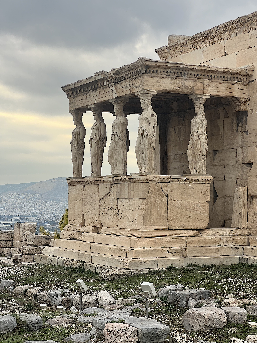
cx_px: 128
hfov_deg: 19.1
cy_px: 172
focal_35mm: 77
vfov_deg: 25.3
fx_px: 762
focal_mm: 9
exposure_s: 1/99
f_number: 2.8
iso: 40
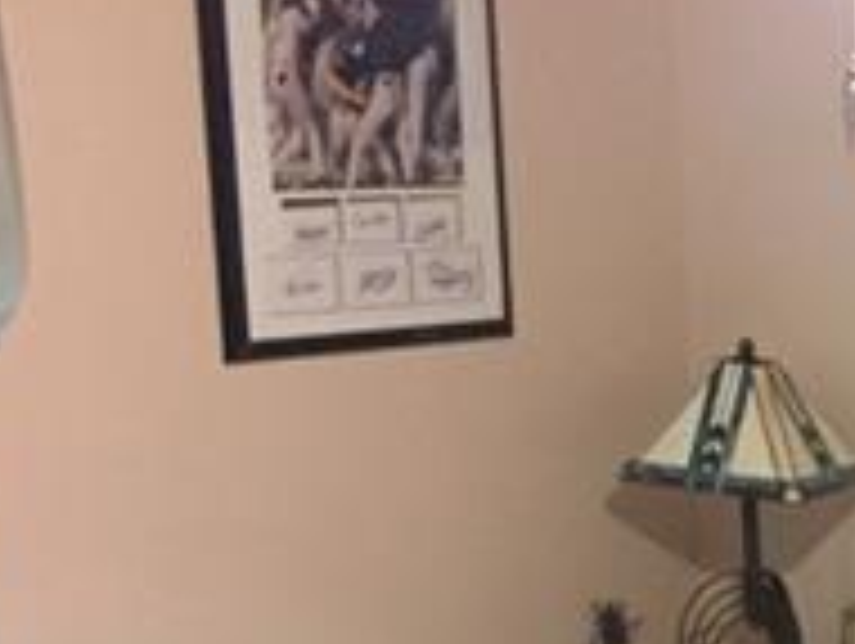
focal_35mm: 122
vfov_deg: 11.5
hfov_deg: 14.2
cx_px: 1548
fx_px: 3017
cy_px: 1076
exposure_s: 1/20
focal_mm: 4.15
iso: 250
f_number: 2.2
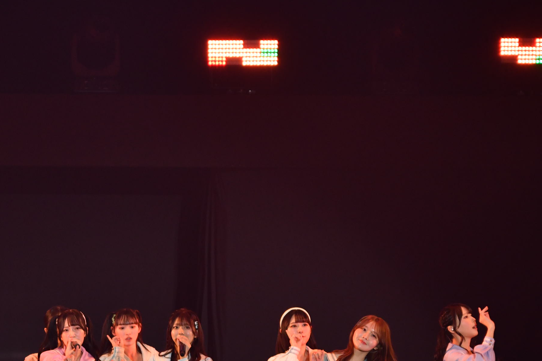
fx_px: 12120
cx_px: 86
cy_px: 325
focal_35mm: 805
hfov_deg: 2.6
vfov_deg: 1.7
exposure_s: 1/400
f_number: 5.6
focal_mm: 350
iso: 1250
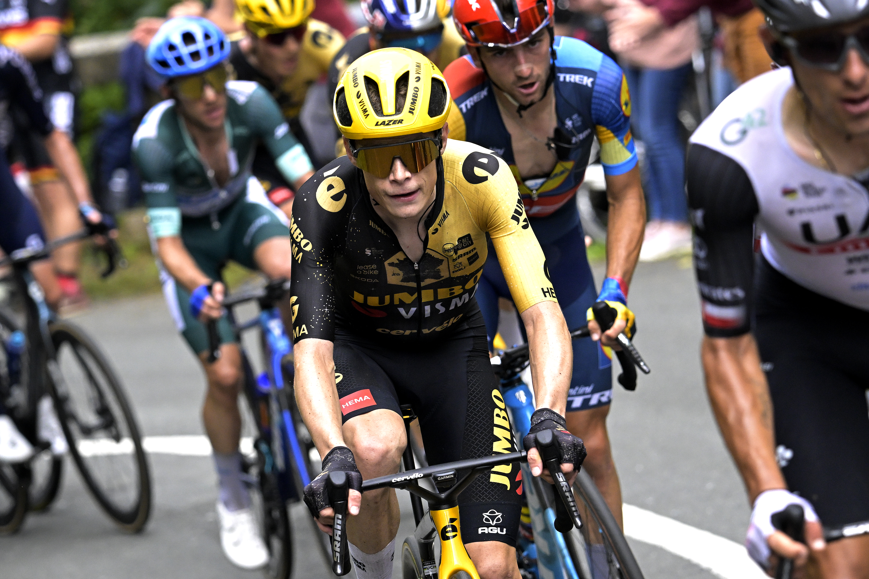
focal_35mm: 300
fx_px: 7239
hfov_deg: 6.9
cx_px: 434
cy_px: 290
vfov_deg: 4.6
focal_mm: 200
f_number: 5
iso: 2500
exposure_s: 1/2500
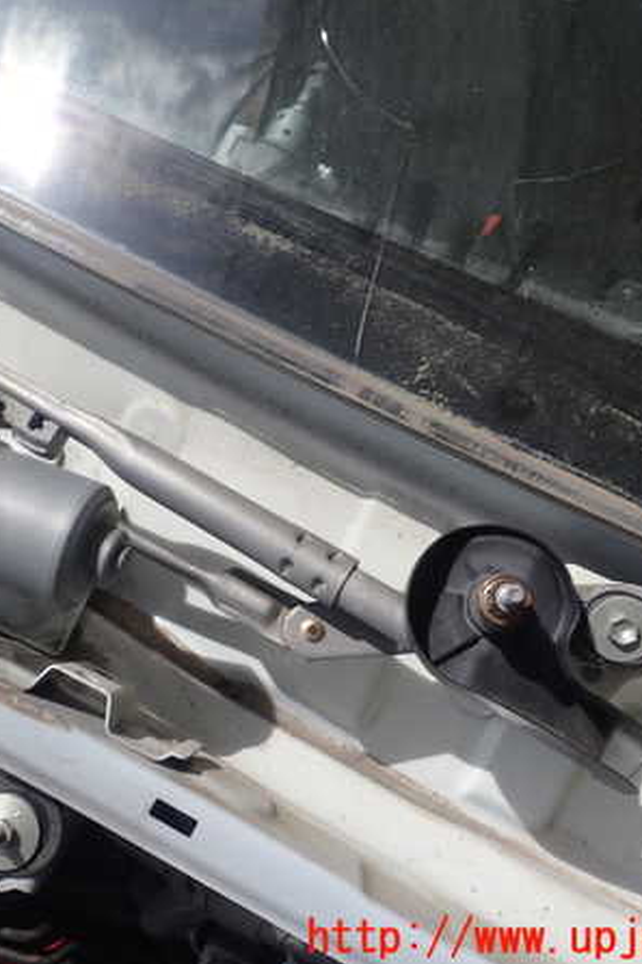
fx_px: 1124
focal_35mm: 42
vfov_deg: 46.4
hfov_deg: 31.2
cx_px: 147
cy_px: 480
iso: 100
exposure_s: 1/125
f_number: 3.2
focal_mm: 5.5
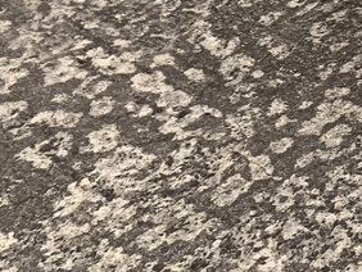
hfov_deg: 13.9
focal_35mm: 118
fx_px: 1235
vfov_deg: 11.6
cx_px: 739
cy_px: -218
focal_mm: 4.25
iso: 32
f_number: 1.8
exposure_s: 1/122
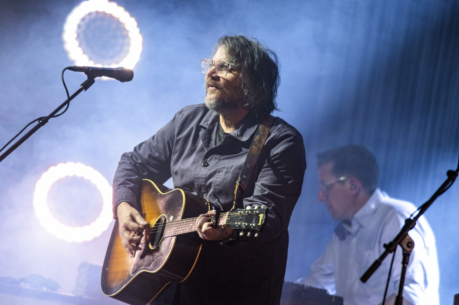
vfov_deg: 2.3
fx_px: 7644
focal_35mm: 600
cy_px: 152
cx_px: 230
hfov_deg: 3.4
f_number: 6.3
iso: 3200
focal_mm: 600
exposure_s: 1/200
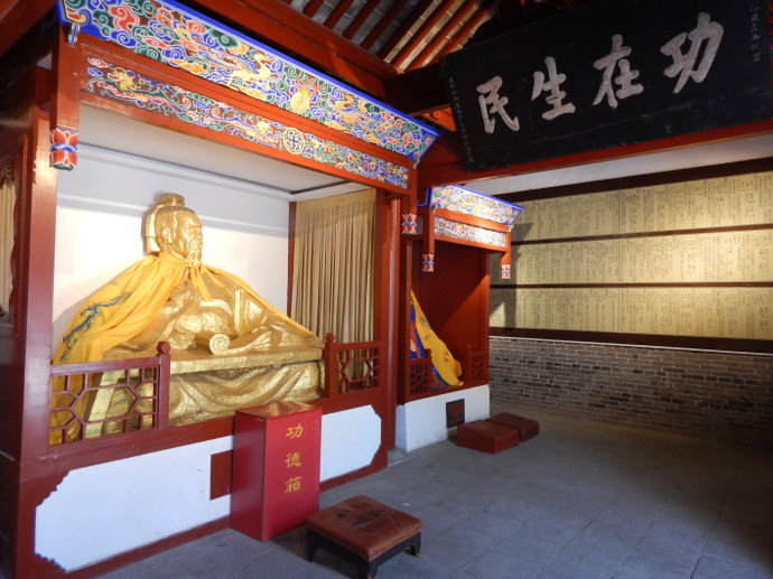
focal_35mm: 23
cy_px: 290
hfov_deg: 73.9
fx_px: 513
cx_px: 386
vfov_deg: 58.8
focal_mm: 4
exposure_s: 1/50
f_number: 3
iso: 400
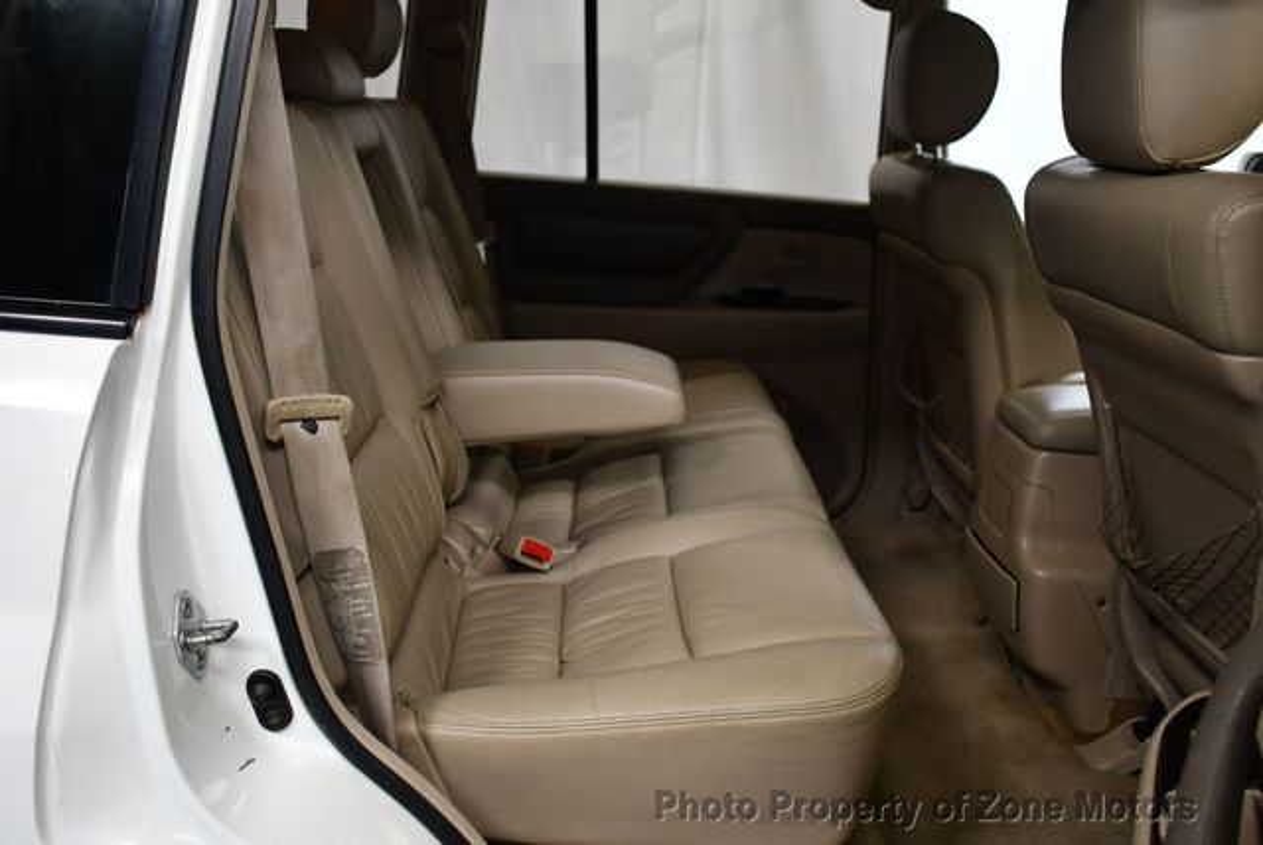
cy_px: 422
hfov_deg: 53.1
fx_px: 1264
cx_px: 632
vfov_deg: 36.9
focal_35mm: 36
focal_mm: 18
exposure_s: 1/125
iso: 1100
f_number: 3.5
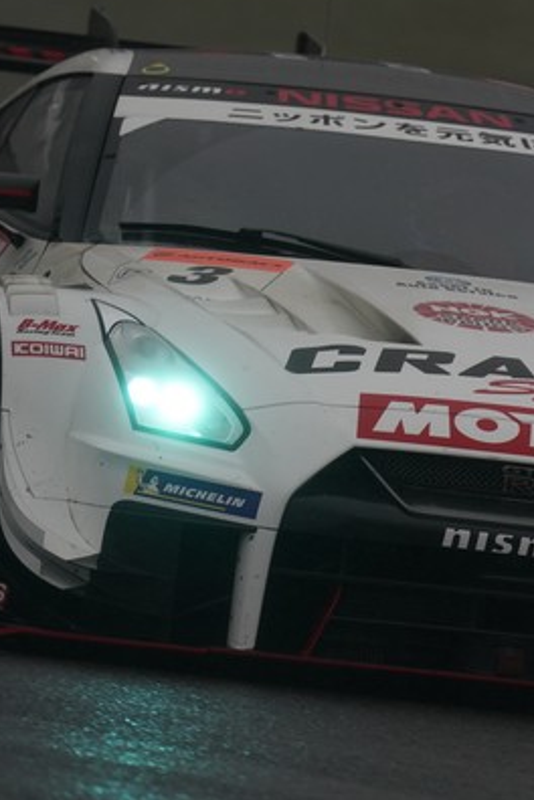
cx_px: 405
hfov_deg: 1.3
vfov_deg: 1.9
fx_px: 24295
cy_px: 325
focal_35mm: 1092
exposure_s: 1/500
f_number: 6.3
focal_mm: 600
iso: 800
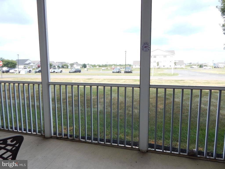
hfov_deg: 76.4
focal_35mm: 22
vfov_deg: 61.1
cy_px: 84
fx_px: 143
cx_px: 112
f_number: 3
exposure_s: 1/400
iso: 125
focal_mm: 4
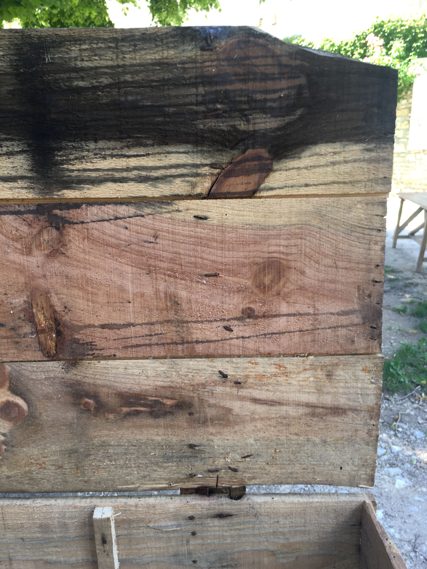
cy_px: 284
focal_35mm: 29
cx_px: 214
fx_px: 477
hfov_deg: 48.2
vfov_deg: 61.7
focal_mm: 4.15
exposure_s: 1/50
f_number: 2.2
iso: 25
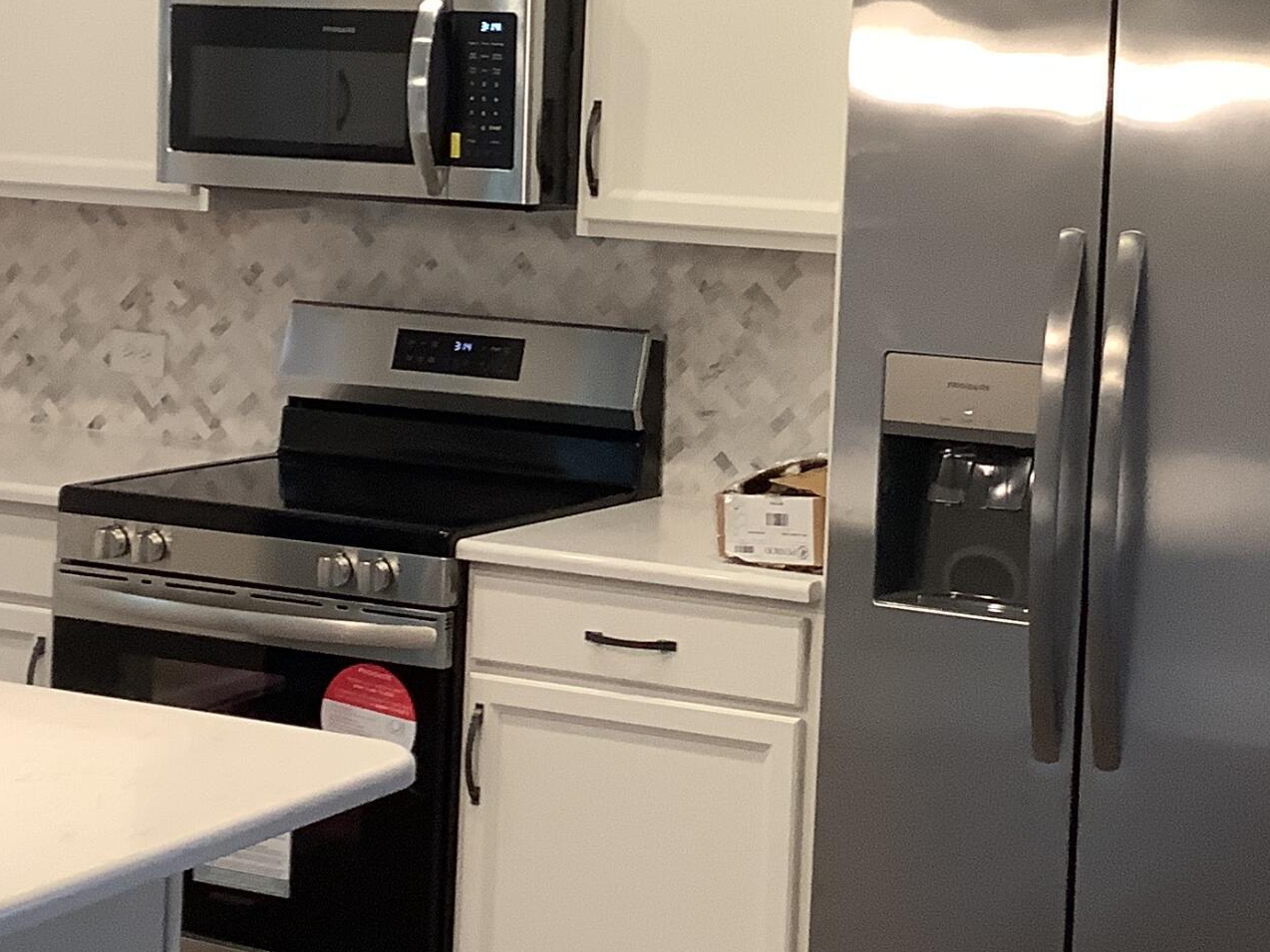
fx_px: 2678
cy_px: 269
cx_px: 898
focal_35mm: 73
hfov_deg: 26.4
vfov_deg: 20.0
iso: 160
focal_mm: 3.3
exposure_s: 1/60
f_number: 2.4
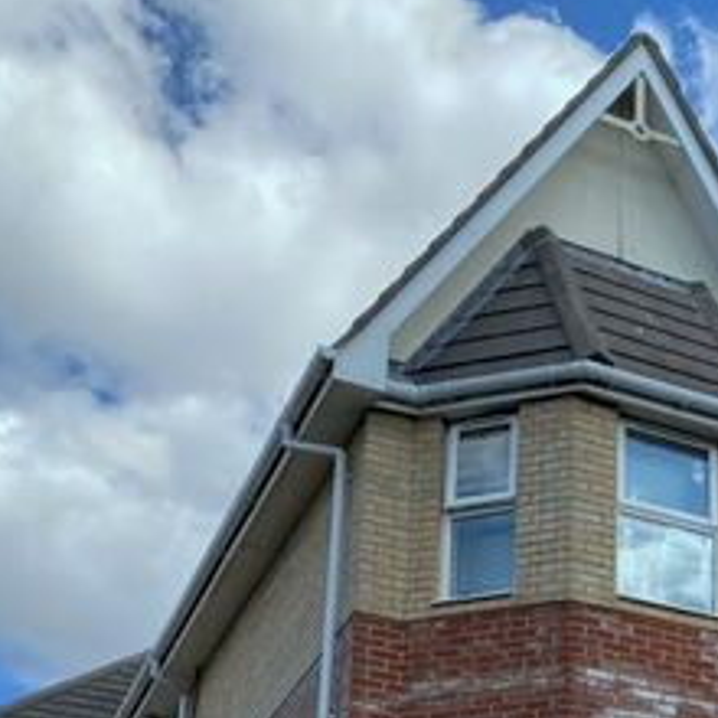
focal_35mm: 73
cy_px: 831
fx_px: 1713
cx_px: 816
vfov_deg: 22.1
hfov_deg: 22.2
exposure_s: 1/1701
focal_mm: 4.25
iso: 32
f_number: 1.8
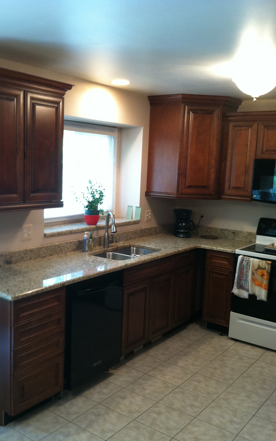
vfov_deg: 51.5
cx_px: 107
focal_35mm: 38
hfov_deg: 33.4
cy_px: 222
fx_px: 457
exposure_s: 1/15
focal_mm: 3.85
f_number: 2.8
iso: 125
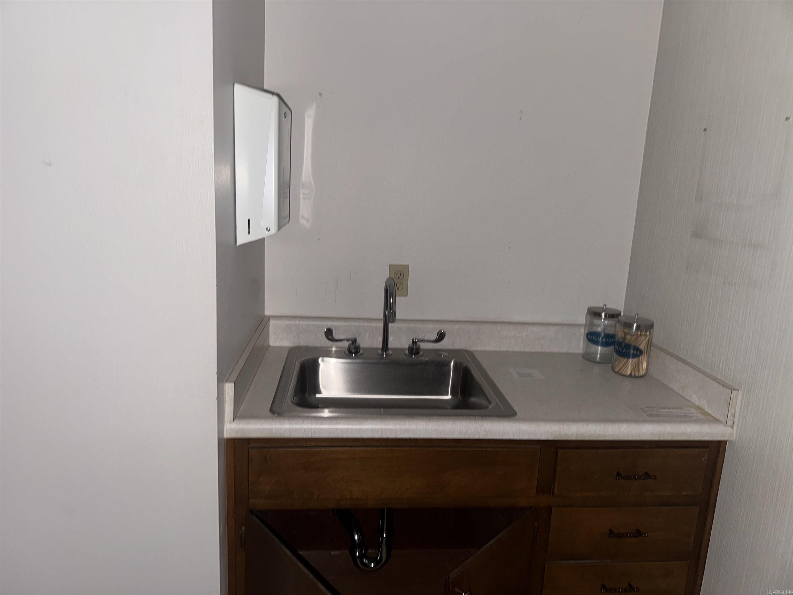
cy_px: 298
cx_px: 396
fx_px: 550
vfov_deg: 56.8
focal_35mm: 24
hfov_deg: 71.6
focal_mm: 6.76
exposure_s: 1/4
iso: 50
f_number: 1.78
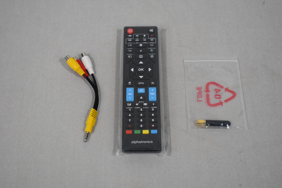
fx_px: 446
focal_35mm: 57
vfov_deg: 23.8
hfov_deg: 35.1
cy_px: 94
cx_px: 141
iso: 400
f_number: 5.6
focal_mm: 38
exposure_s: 1/125
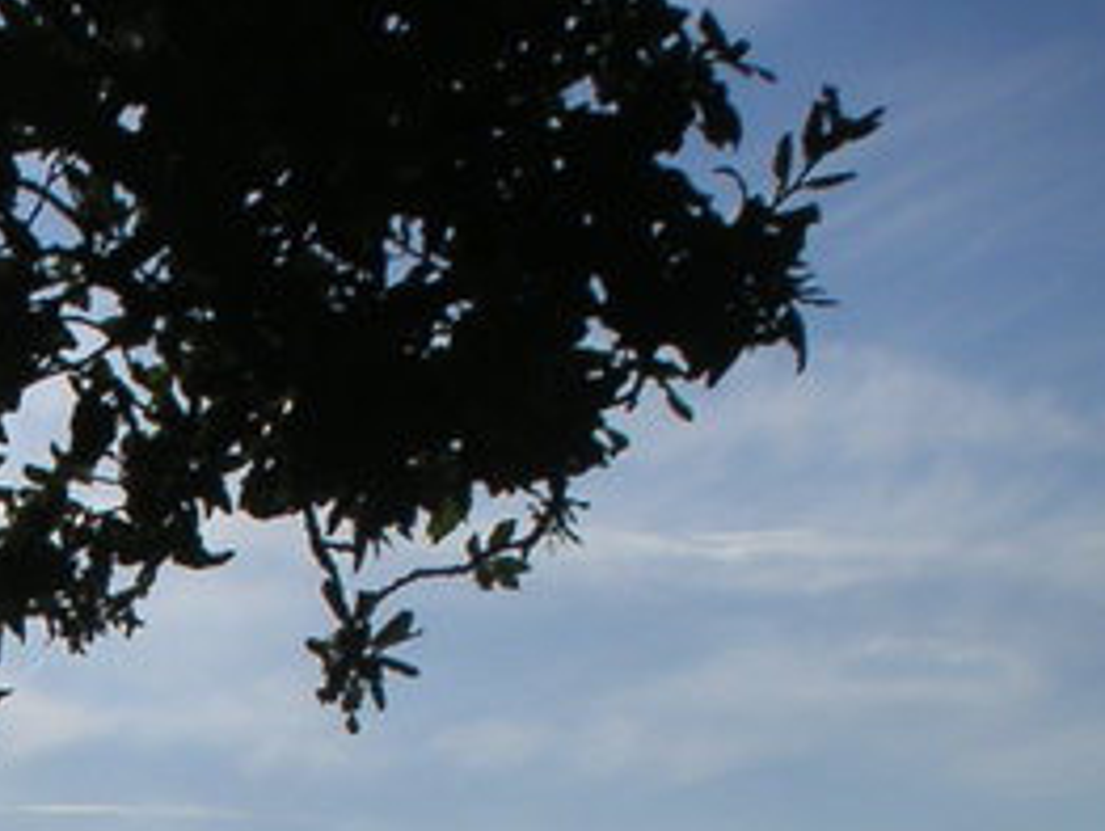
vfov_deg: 12.3
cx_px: -489
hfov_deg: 15.8
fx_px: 3706
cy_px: 1156
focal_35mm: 116
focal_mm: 6
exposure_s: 1/750
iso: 50
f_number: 6.7
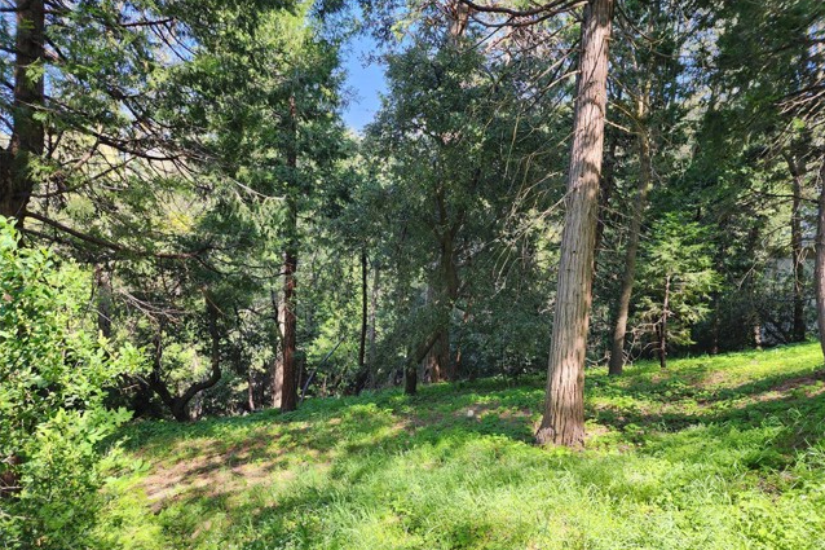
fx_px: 550
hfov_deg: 73.8
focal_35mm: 24
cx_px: 412
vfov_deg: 53.0
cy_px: 303
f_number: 1.8
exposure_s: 1/180
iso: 32
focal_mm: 6.4
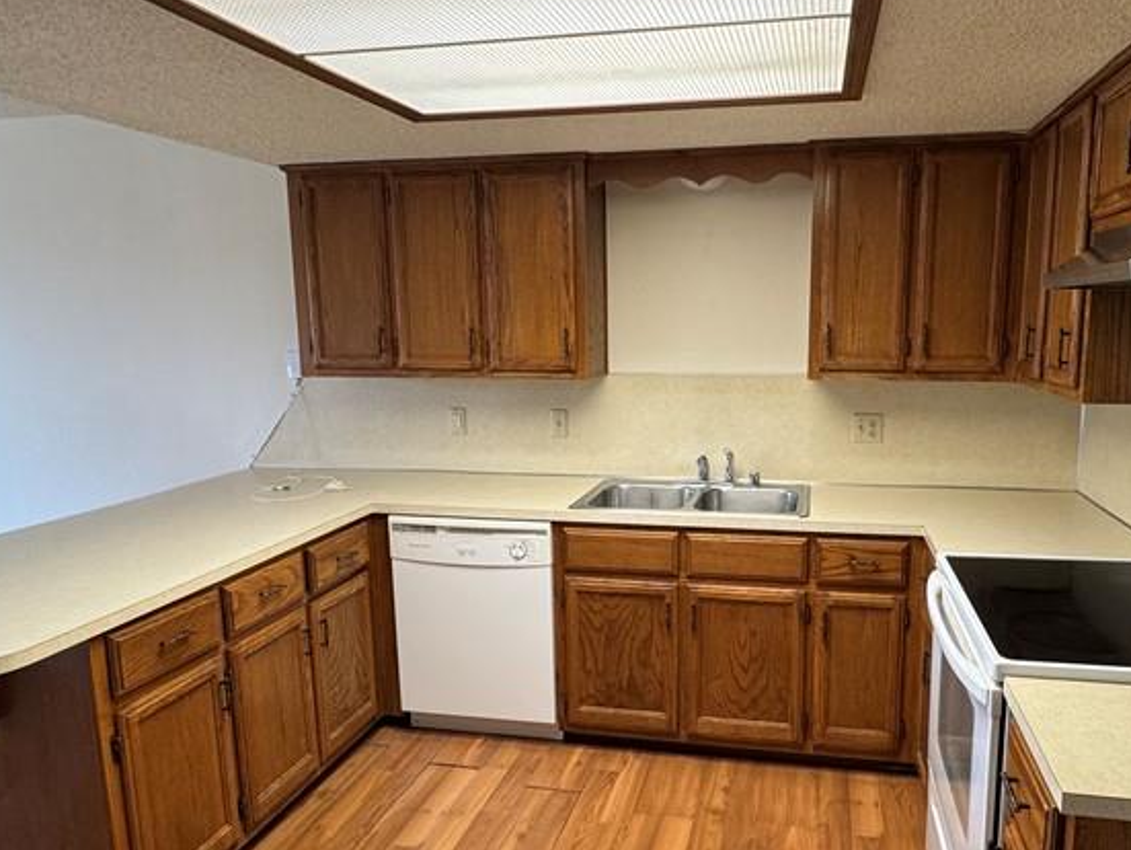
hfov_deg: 66.8
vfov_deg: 53.1
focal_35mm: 26
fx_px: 850
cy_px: 460
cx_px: 665
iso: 200
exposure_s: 1/60
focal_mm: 2.22
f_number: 2.2
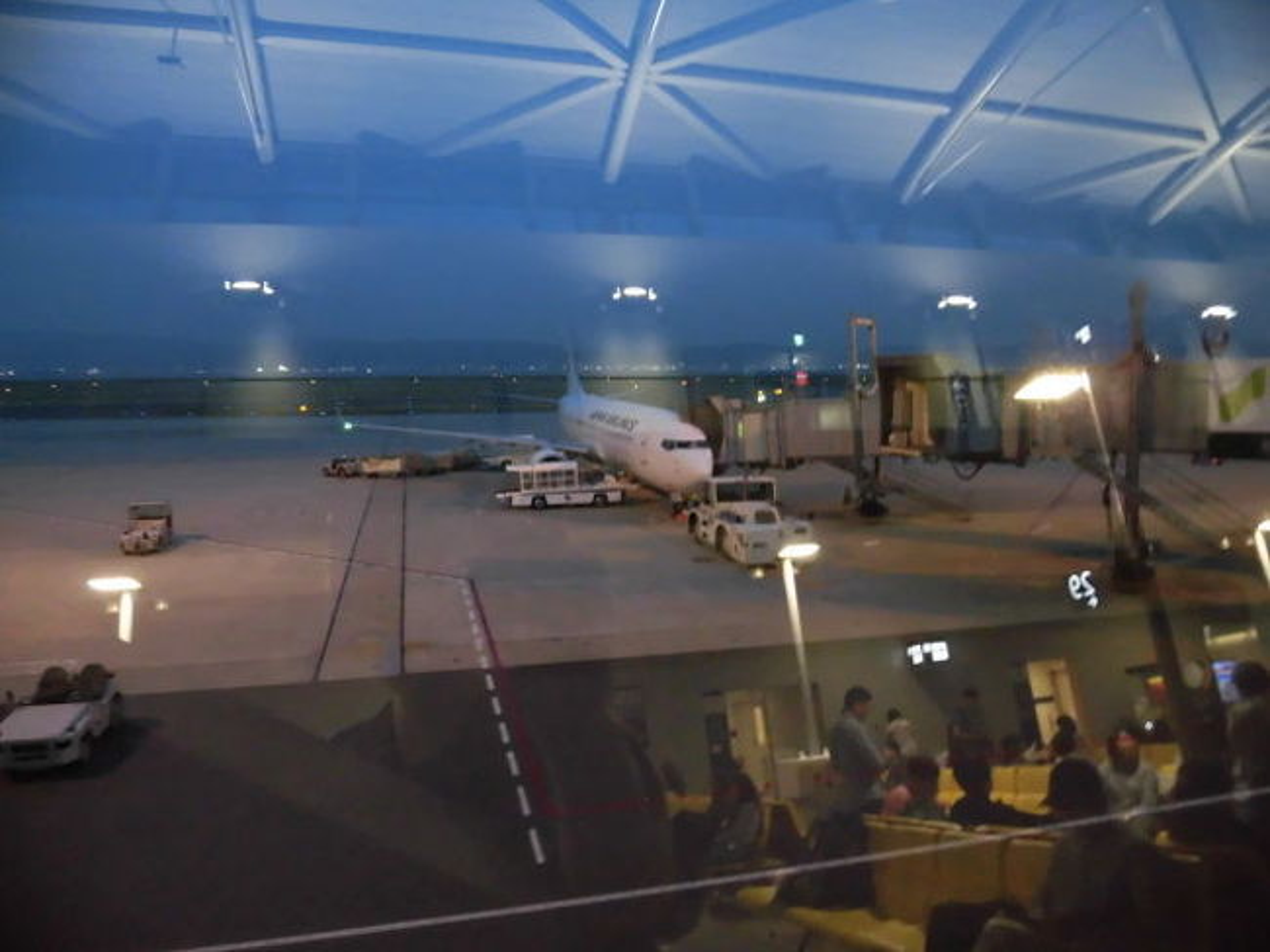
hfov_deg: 71.6
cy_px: 476
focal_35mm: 24
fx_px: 880
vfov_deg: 56.8
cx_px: 635
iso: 800
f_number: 3.1
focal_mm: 4.3
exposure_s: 1/15
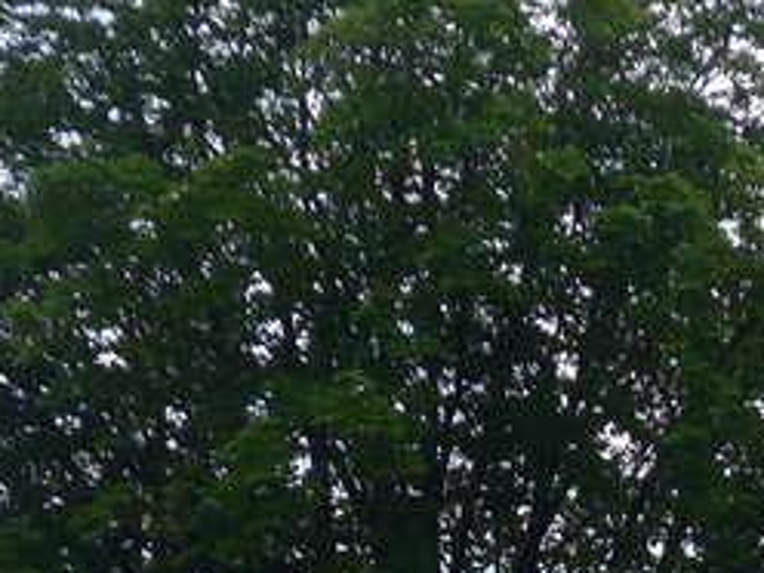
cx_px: 856
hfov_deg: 7.4
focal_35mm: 266
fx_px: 5871
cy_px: 1260
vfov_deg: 5.4
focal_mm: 11.3
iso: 80
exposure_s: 1/800
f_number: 3.4
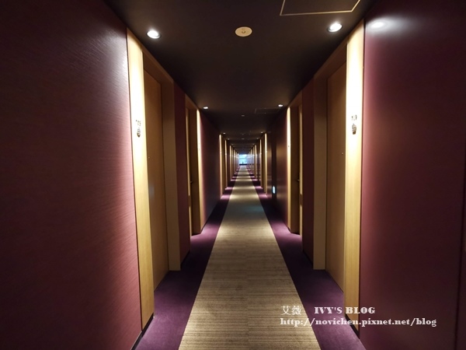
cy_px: 175
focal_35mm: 17
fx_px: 229
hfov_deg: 91.0
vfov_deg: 74.7
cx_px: 233
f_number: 2.2
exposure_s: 1/16.7
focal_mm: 2.26
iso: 800
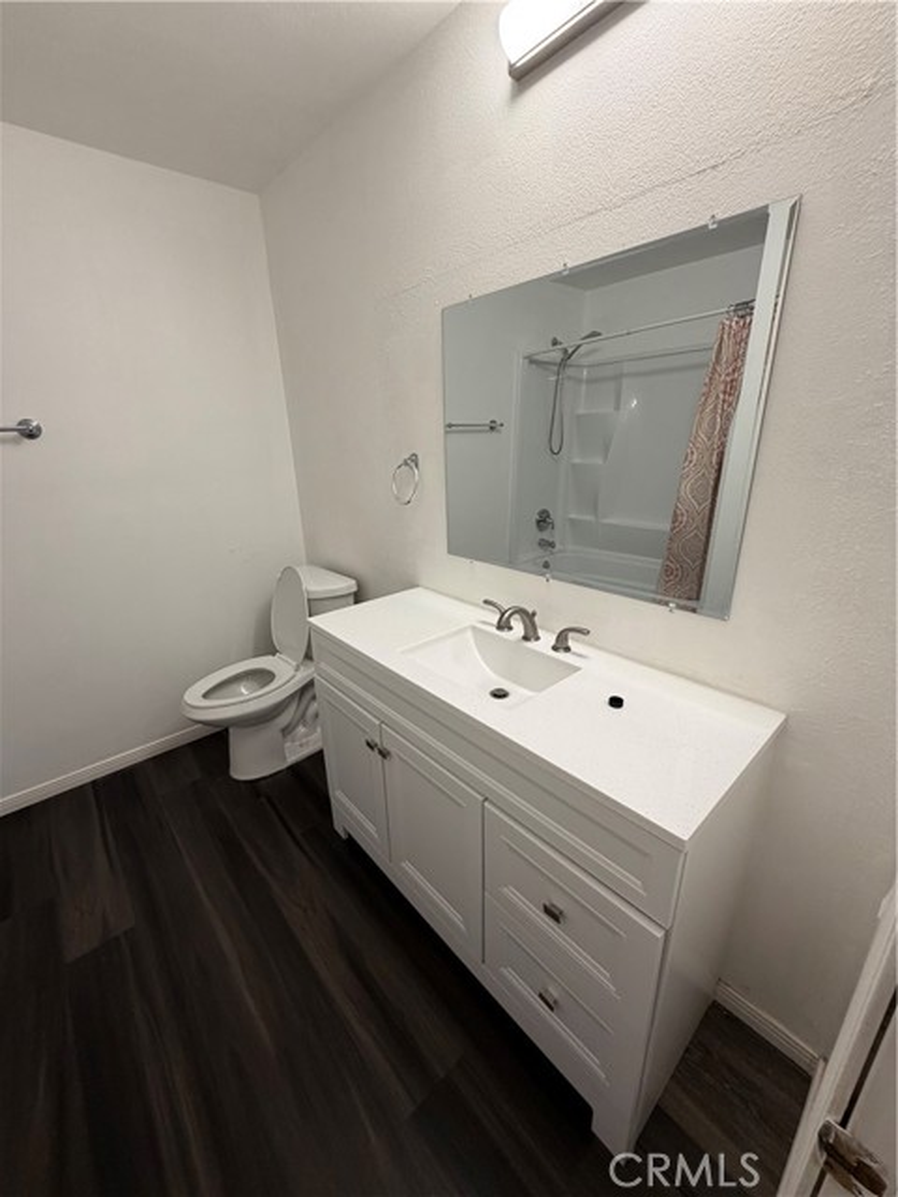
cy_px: 598
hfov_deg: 85.7
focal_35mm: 14
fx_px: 484
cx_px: 449
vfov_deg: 102.1
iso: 200
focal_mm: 2.22
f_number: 2.2
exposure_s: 1/120
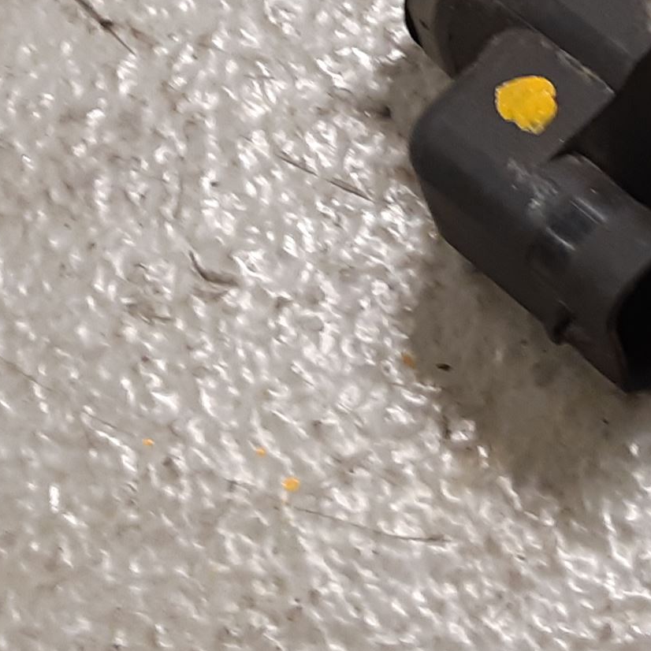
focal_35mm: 57
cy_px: 143
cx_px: 534
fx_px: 1213
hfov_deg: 29.3
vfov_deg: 29.4
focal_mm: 3.93
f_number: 1.7
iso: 125
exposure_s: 1/50
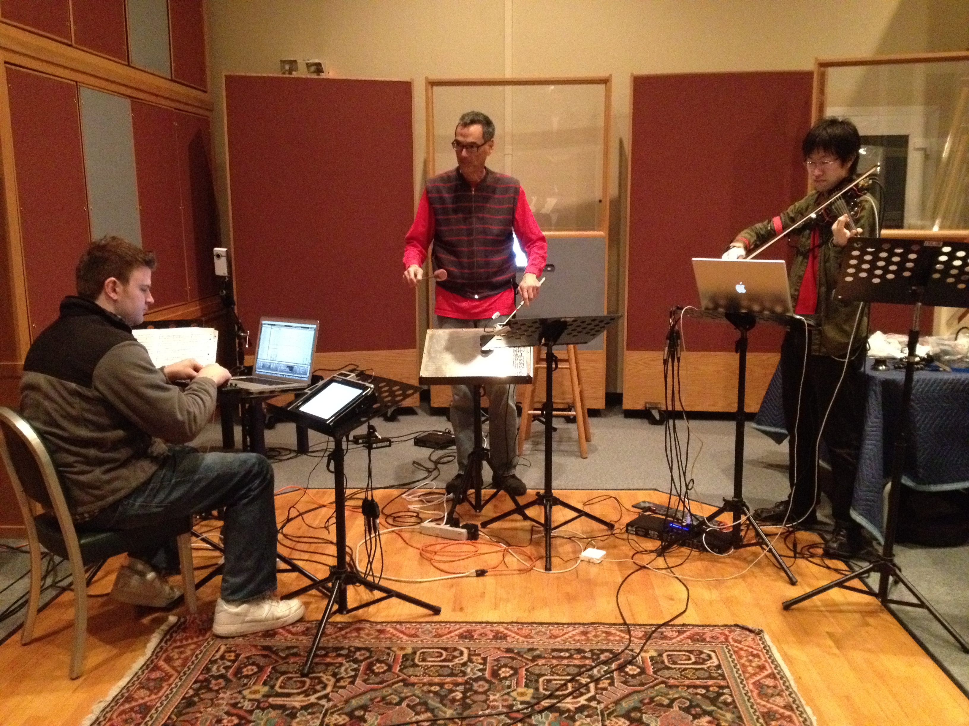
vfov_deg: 40.7
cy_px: 363
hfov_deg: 52.6
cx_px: 484
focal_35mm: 35
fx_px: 980
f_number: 2.4
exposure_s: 1/15
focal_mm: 4.28
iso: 800
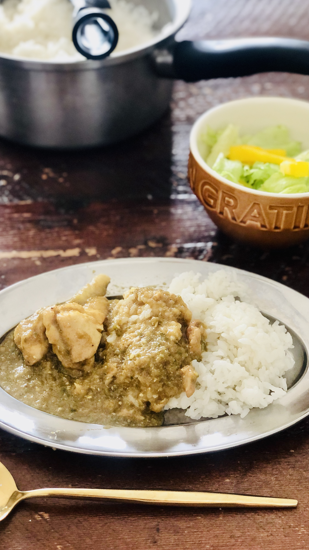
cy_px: 275
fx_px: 830
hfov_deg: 21.1
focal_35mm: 57
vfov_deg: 36.6
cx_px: 126
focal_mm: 6
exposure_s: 1/29
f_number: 2.4
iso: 160
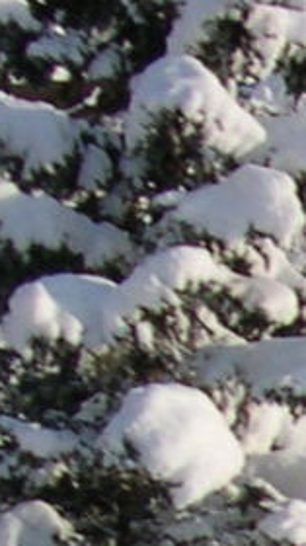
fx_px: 4381
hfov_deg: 3.7
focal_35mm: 303
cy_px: 1137
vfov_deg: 6.9
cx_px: 1351
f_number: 7.6
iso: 100
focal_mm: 8
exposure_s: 1/130
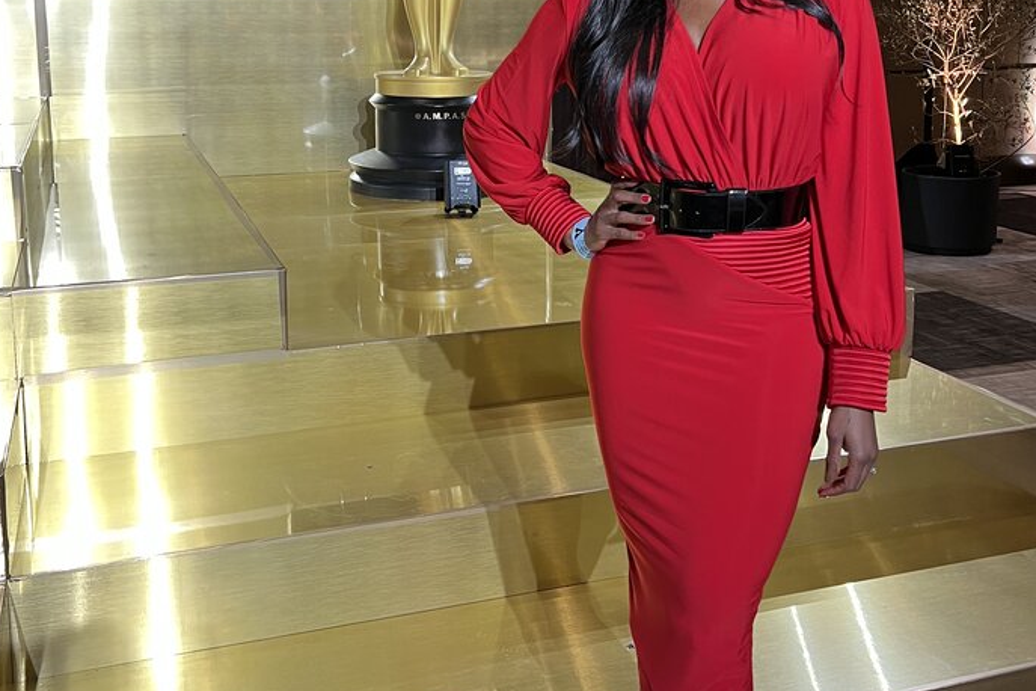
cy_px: 183
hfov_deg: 46.4
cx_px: 508
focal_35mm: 42
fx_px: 1209
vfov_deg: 31.4
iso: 160
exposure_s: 1/60
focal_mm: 5.7
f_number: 1.5
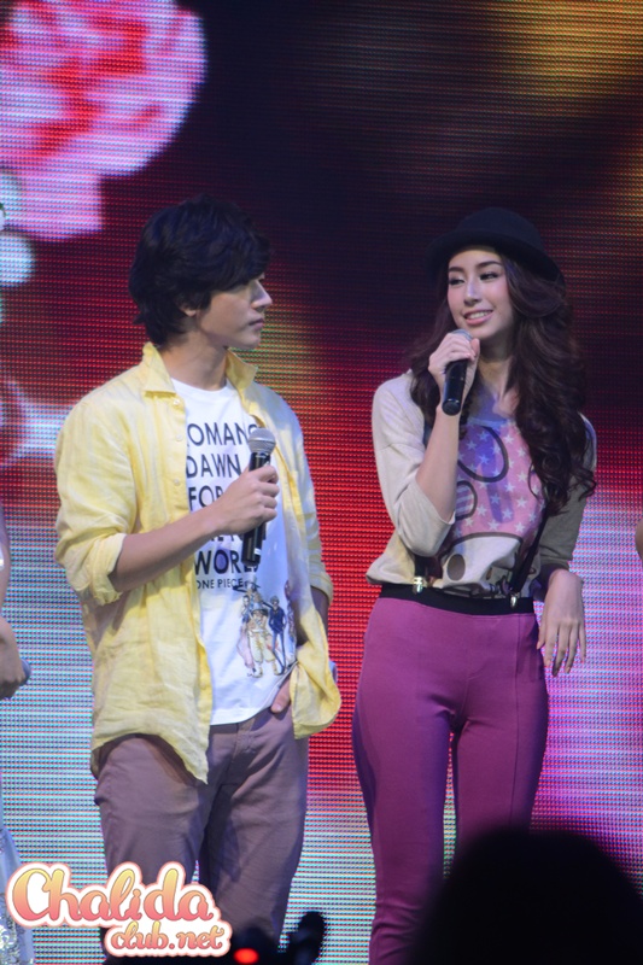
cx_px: 322
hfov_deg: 3.1
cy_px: 482
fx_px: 12061
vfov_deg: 4.6
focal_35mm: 450
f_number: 5.6
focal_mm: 300
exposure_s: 1/160
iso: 1600
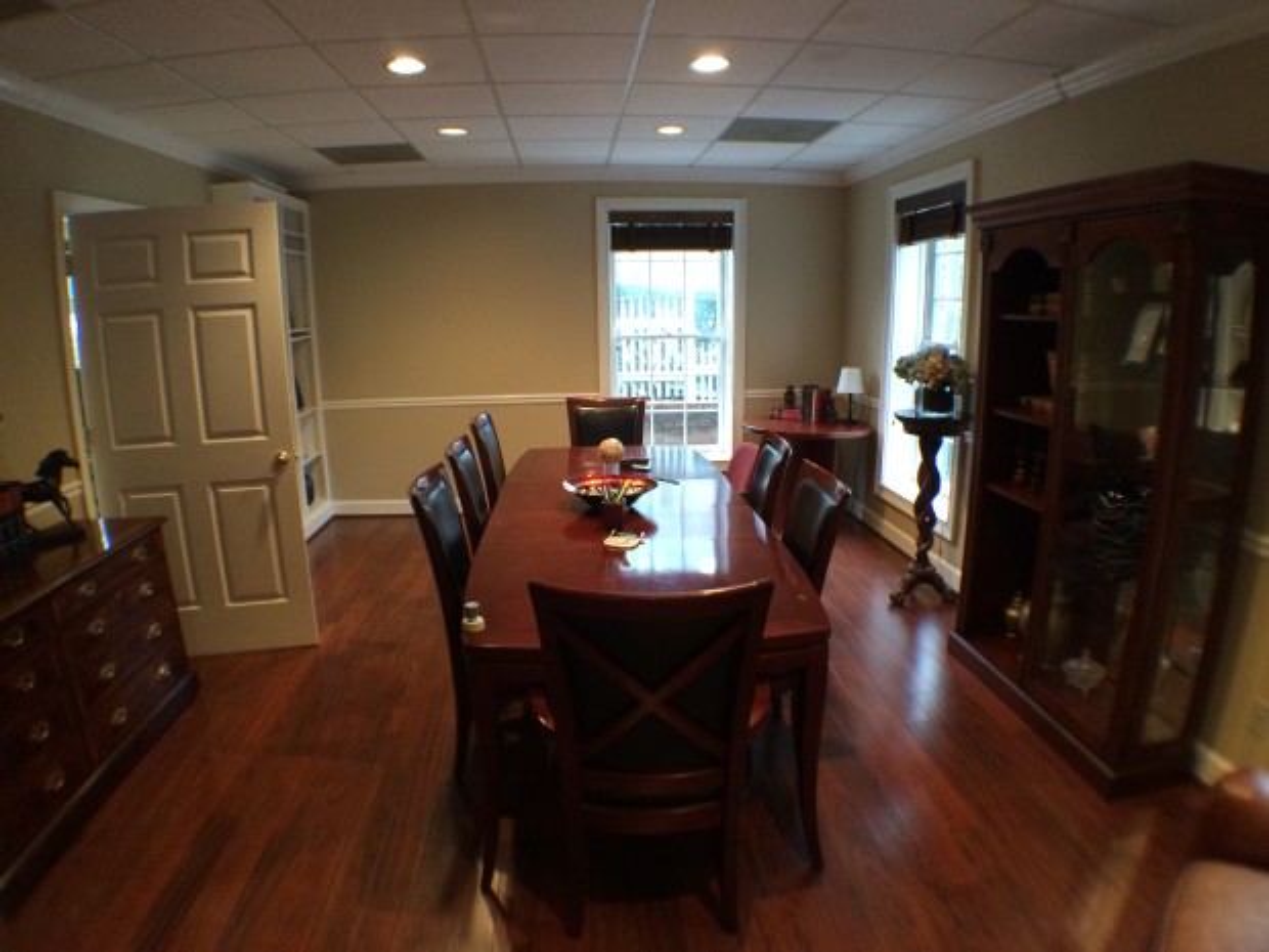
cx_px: 634
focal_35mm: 29
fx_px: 1063
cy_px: 476
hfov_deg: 61.7
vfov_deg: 48.2
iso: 250
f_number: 2.2
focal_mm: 4.15
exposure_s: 1/24
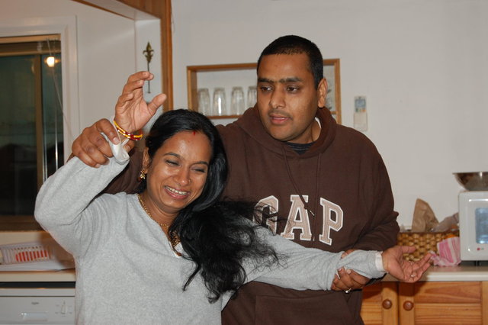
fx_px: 1118
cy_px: 162
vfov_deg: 16.5
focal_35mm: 82
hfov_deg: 24.6
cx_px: 244
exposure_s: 1/60
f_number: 5.6
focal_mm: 55
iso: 400
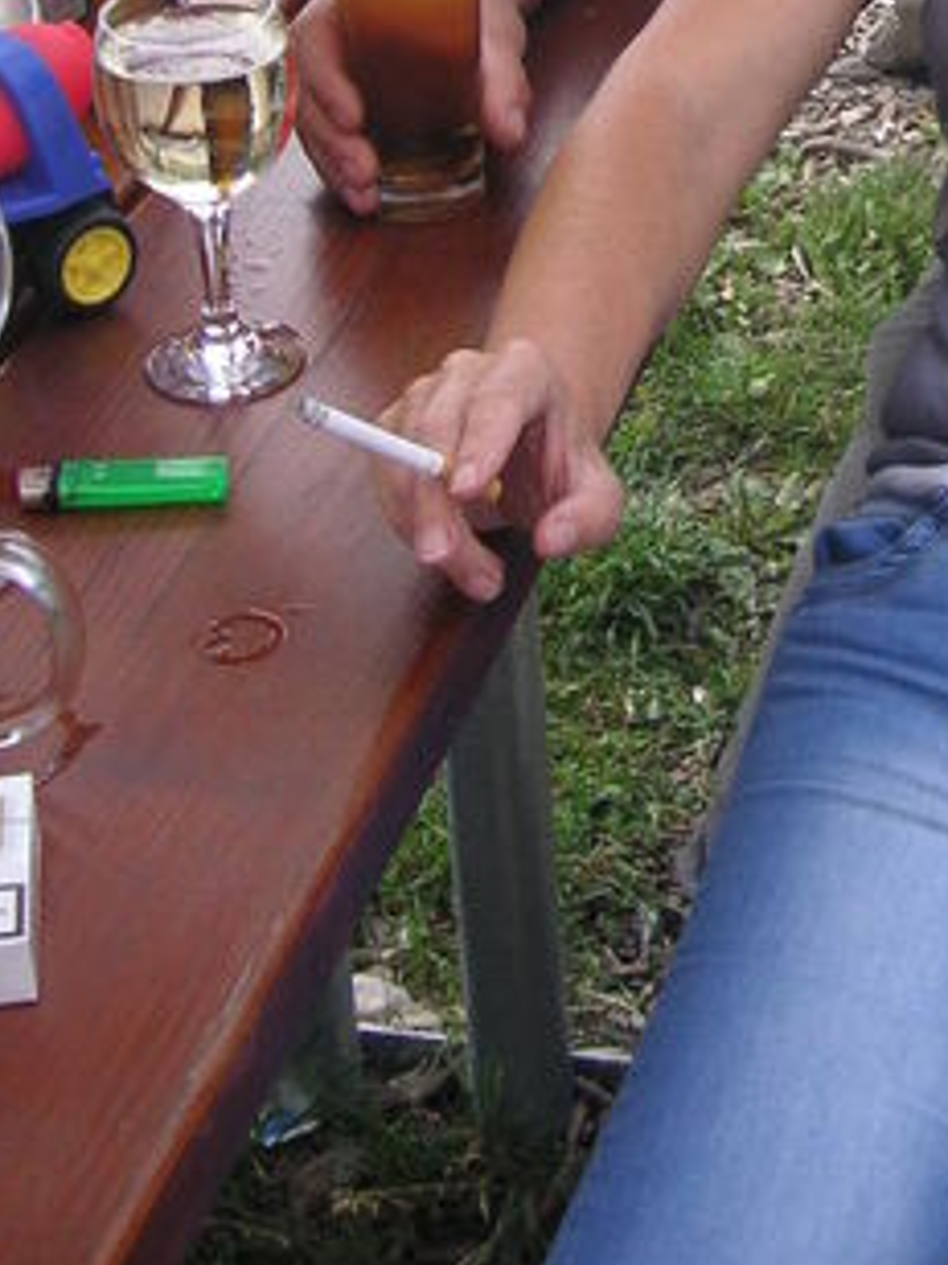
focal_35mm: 96
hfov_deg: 15.2
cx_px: 858
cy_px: -74
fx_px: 3505
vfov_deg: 19.7
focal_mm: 6.1
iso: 50
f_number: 2.8
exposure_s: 1/350
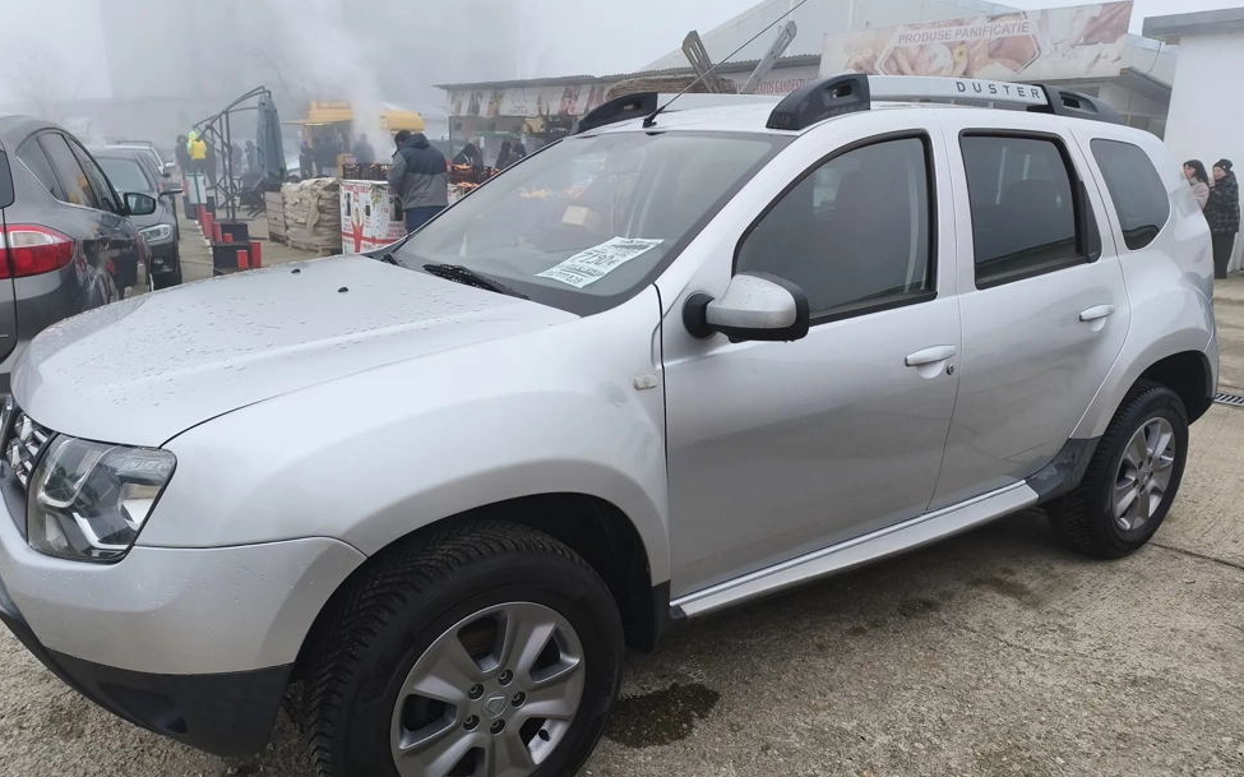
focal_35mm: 25
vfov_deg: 49.2
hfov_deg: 72.5
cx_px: 609
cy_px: 415
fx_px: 847
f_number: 1.65
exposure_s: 1/99.9
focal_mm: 6.14
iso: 64
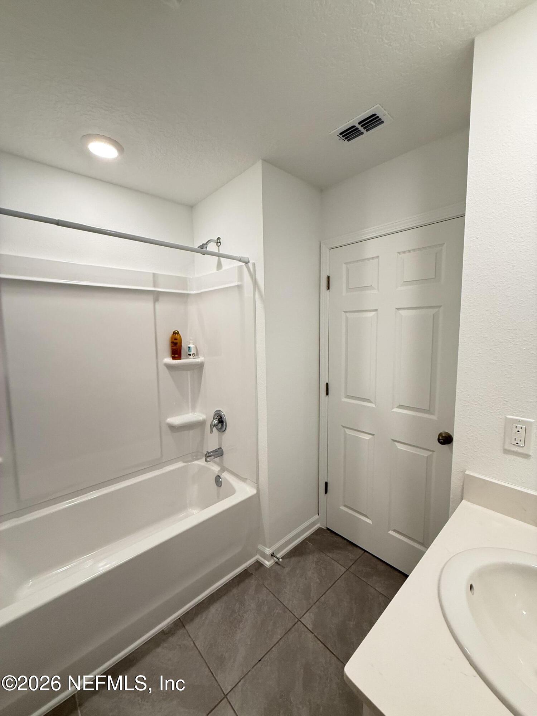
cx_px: 268
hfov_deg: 85.7
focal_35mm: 14
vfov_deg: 102.1
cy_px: 358
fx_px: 290
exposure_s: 1/120
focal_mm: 2.22
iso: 250
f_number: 2.2
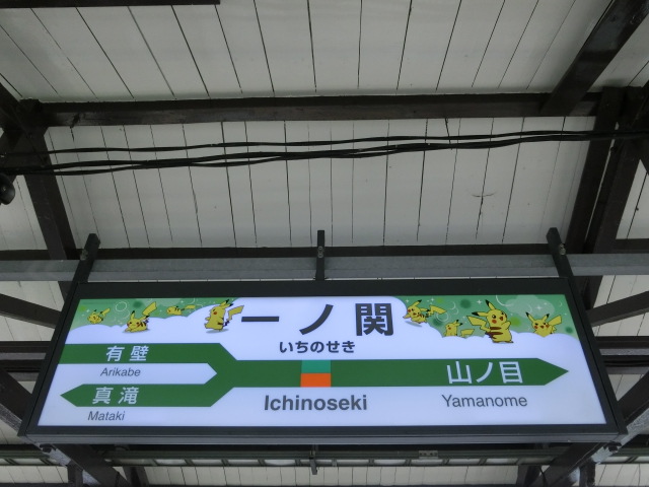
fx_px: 544
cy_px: 244
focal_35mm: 29
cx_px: 324
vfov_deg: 48.2
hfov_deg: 61.7
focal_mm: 5.2
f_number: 3.7
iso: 250
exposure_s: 1/125
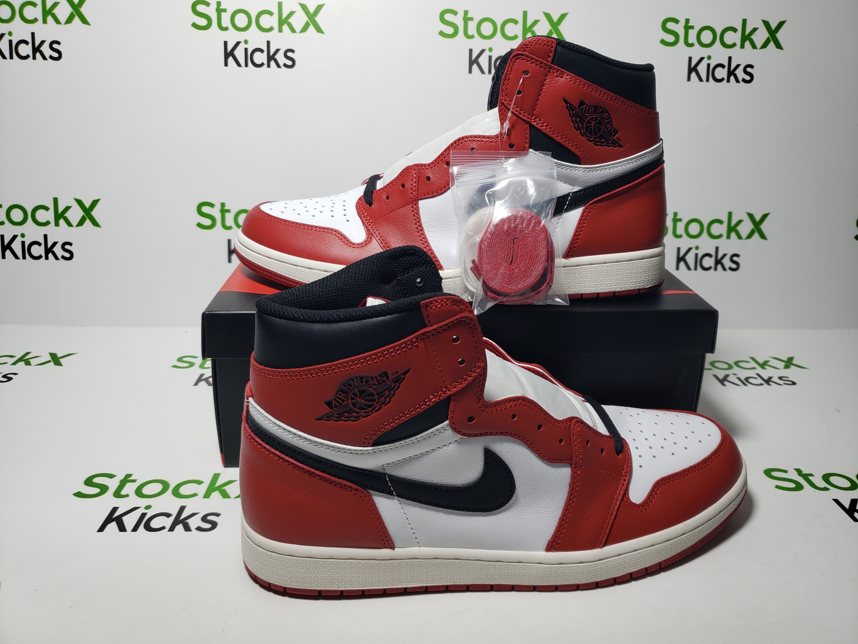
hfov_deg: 67.3
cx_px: 429
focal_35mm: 26
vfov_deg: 53.1
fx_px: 644
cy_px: 322
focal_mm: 4.3
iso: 50
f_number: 1.5
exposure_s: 1/400
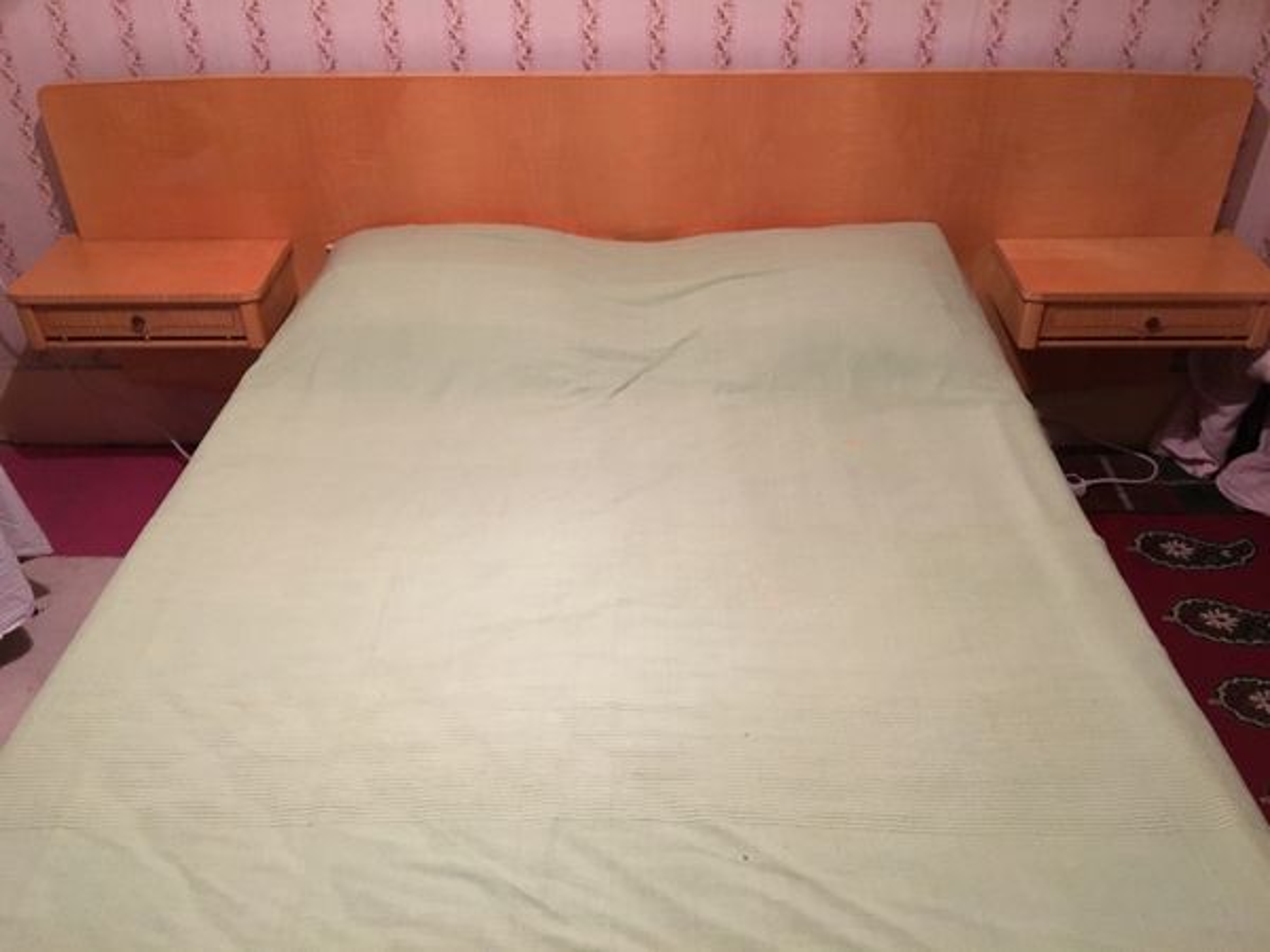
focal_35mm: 29
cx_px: 635
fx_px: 1064
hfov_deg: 61.7
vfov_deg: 48.2
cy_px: 476
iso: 200
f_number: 2.2
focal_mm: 4.15
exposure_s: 1/25
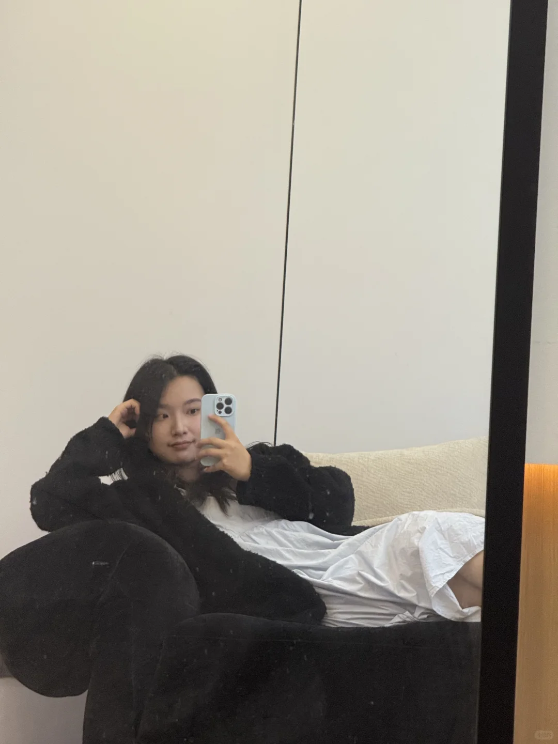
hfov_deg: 12.3
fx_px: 2579
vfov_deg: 16.4
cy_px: 372
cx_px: 279
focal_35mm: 120
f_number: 2.8
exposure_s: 1/50
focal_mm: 15.66
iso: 320
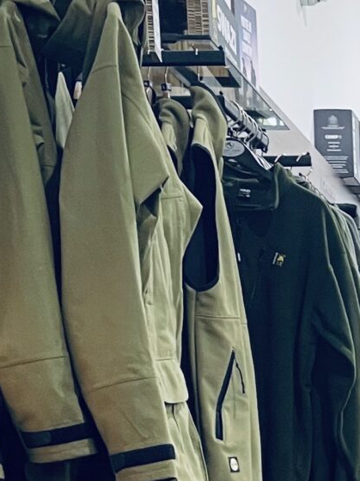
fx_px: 1651
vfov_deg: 15.5
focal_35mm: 119
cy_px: 675
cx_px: 565
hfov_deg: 11.8
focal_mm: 4.2
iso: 100
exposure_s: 1/50
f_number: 1.6
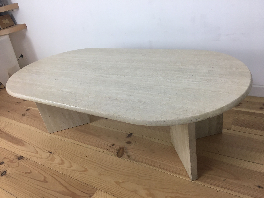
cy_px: 99
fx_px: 221
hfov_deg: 61.7
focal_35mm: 29
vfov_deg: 48.2
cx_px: 132
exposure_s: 1/33
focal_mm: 4.15
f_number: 2.2
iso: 32
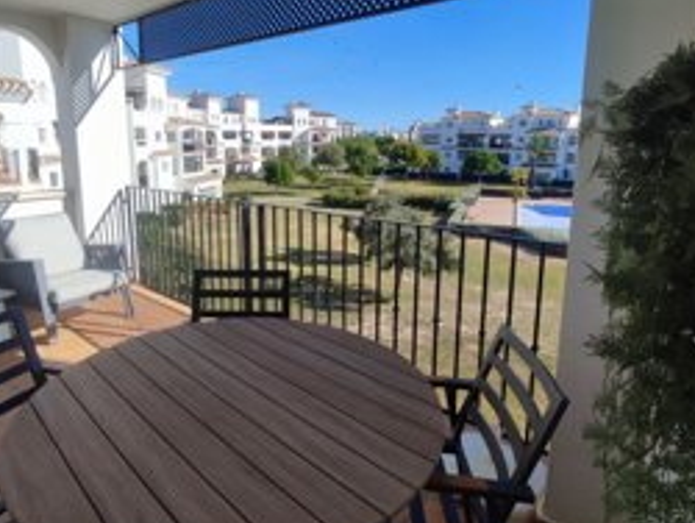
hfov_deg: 73.5
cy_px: 220
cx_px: 299
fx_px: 462
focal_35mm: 23
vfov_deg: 58.7
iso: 50
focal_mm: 1.65
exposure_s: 1/1939
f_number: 2.2
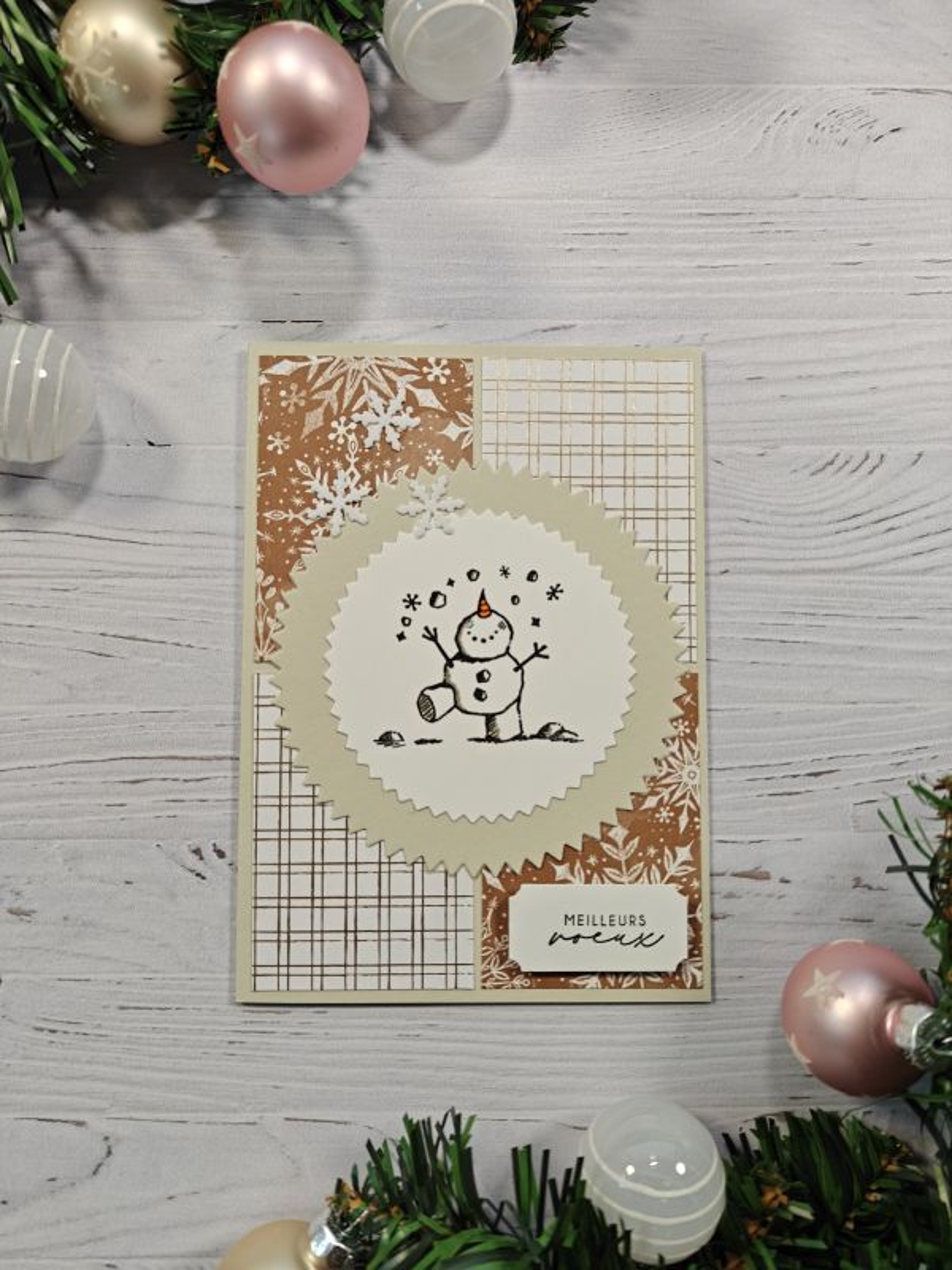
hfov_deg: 56.8
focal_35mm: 24
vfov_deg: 71.6
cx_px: 476
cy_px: 635
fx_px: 880
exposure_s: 1/93
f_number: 1.8
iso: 640
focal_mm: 5.59
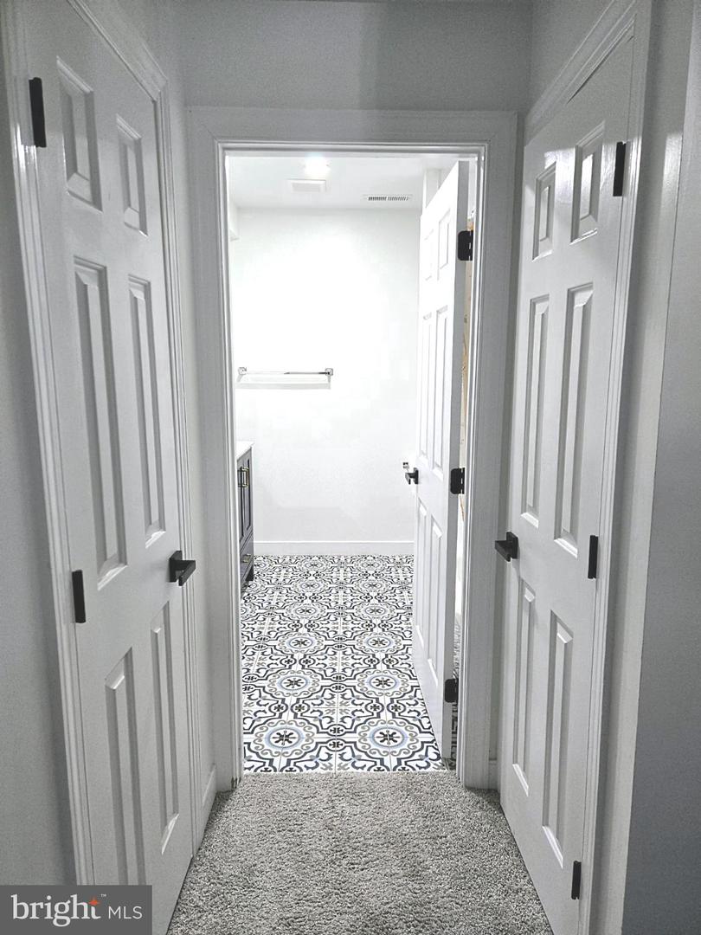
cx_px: 350
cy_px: 468
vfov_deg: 73.9
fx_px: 621
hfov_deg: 58.9
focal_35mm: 23
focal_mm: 5.4
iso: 320
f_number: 1.8
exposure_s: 1/120
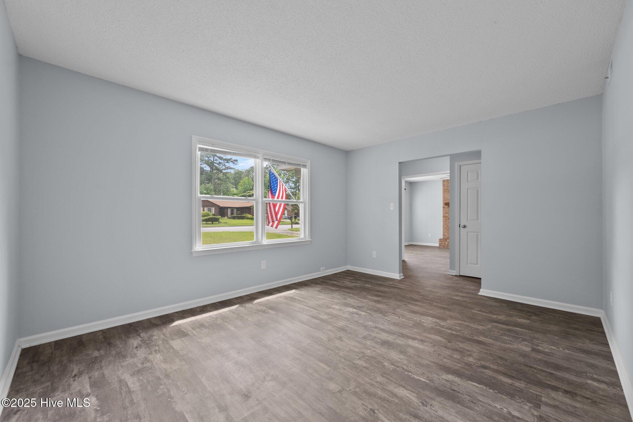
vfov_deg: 81.2
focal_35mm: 14
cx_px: 316
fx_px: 246
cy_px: 211
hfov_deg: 104.3
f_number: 7.1
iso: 640
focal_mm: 14
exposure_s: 1/13
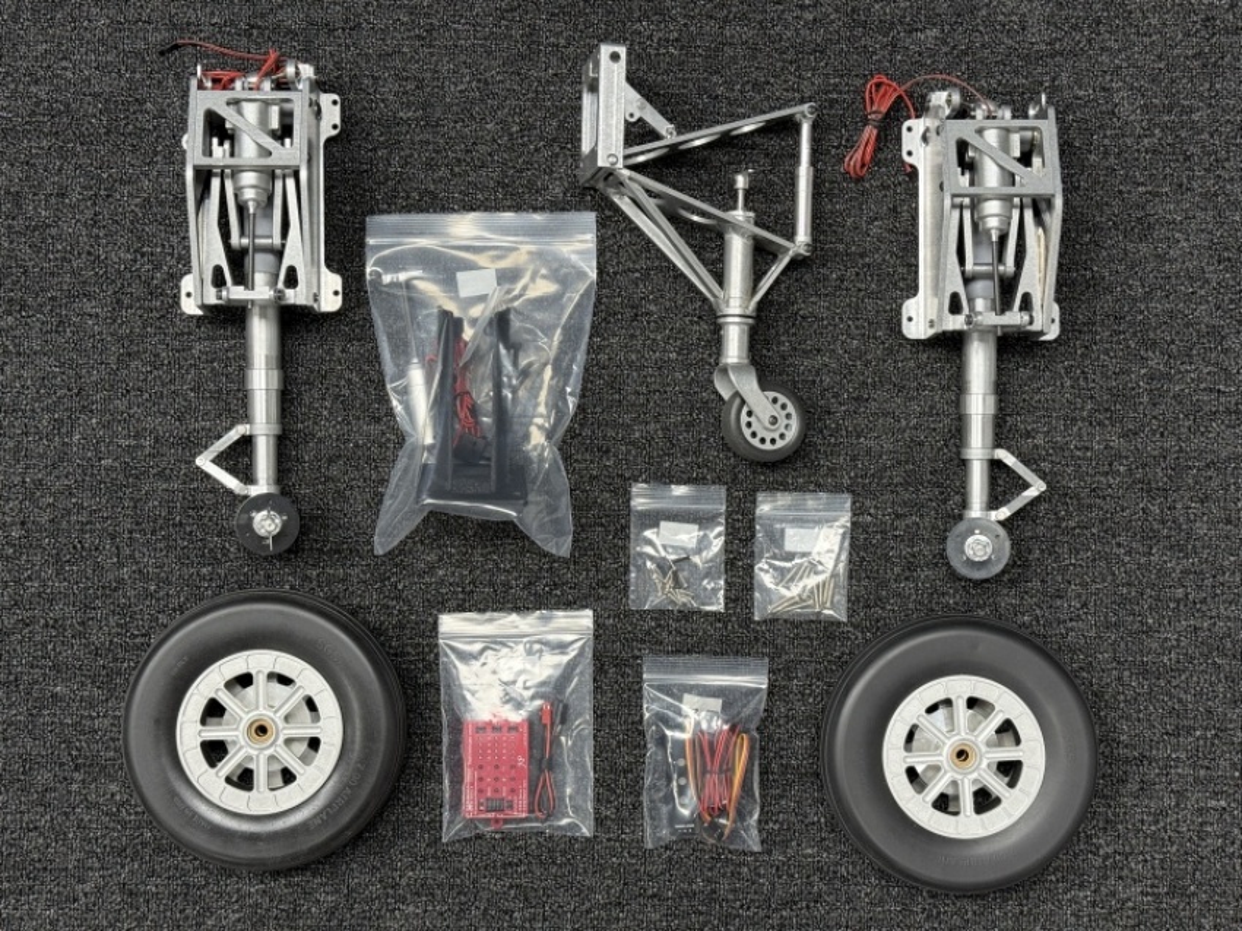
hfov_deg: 39.7
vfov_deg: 30.3
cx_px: 621
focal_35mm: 48
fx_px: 1722
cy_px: 466
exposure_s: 1/81
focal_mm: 6.76
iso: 100
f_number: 1.78
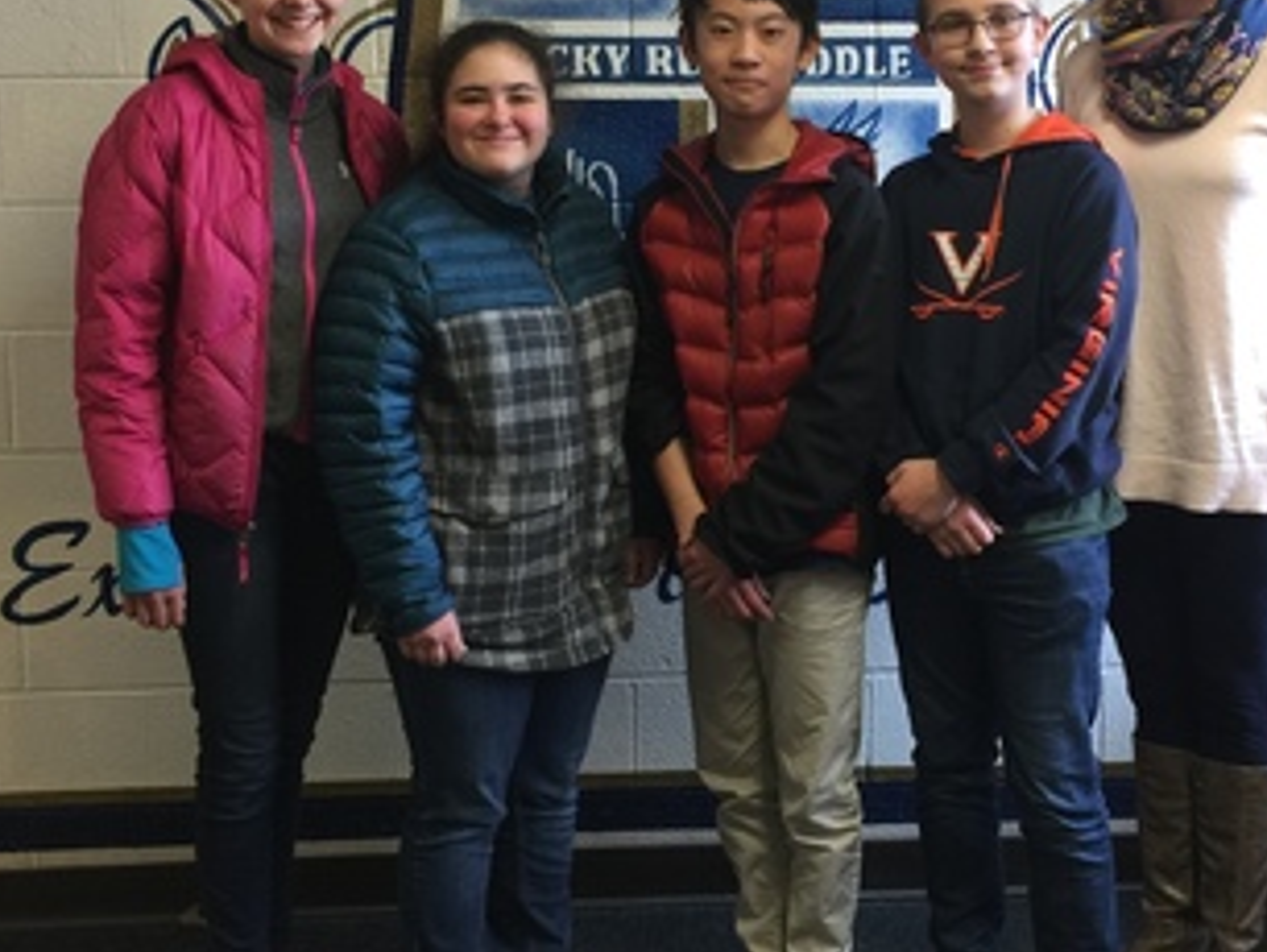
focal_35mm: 53
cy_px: 331
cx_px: 762
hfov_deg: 36.0
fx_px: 1941
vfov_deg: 27.4
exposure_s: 1/15
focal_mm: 4.15
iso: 40
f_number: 2.2
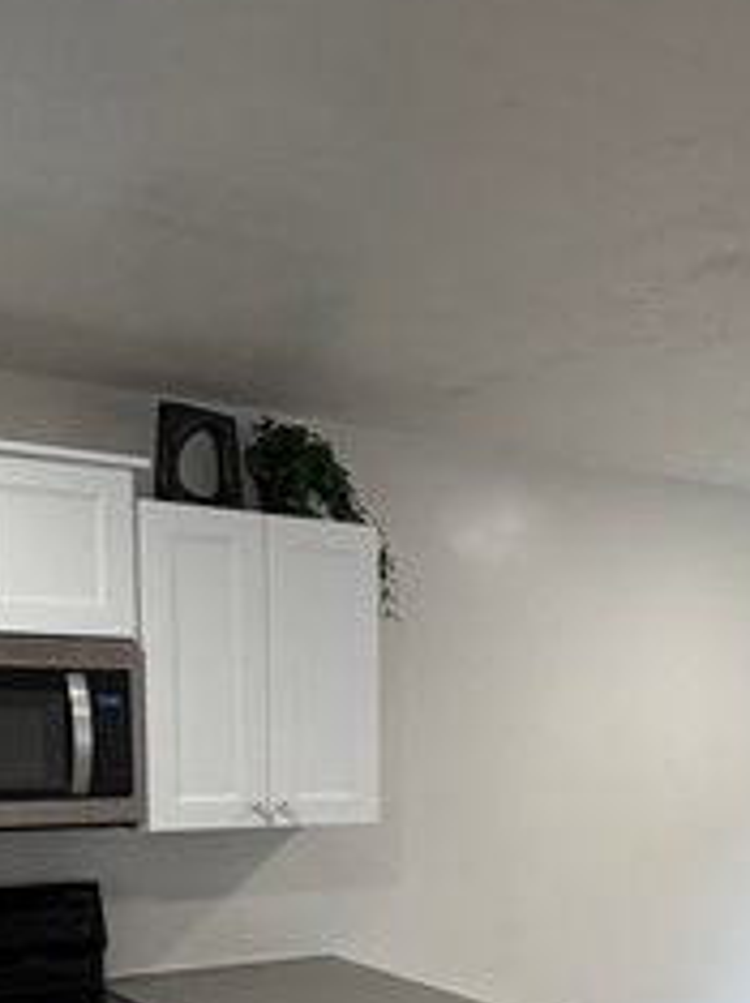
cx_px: 596
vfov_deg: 38.5
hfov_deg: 30.7
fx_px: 1331
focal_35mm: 46
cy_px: 896
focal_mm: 2.22
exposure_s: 1/120
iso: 250
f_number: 2.2
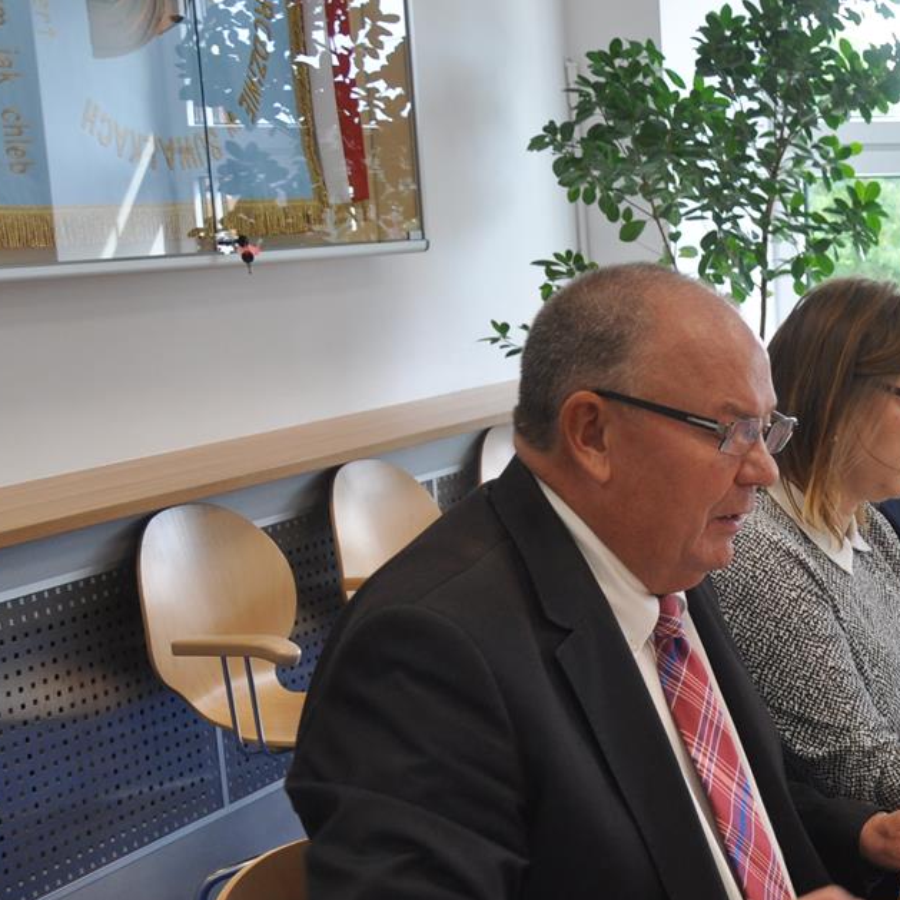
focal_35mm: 69
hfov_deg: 23.1
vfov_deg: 24.7
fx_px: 2032
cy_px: 657
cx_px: 1052
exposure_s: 1/90
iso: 400
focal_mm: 21
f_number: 4.8
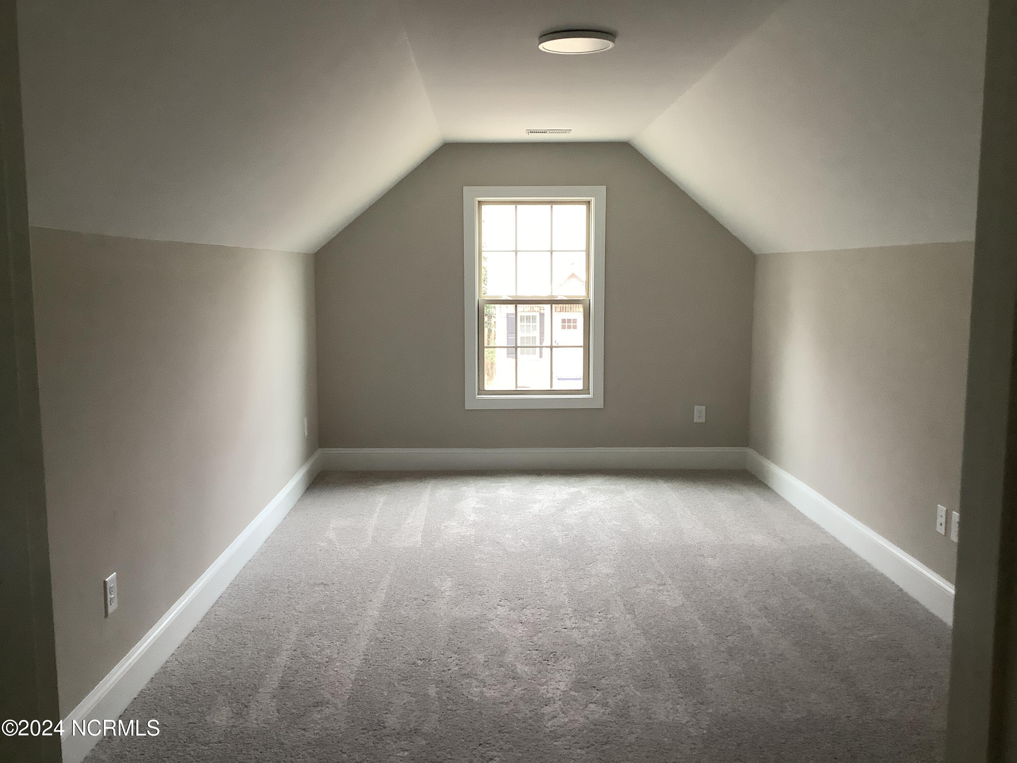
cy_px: 382
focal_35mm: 31
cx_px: 508
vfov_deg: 45.4
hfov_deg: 58.4
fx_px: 911
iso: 200
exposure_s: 1/60
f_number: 2.4
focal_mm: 3.3
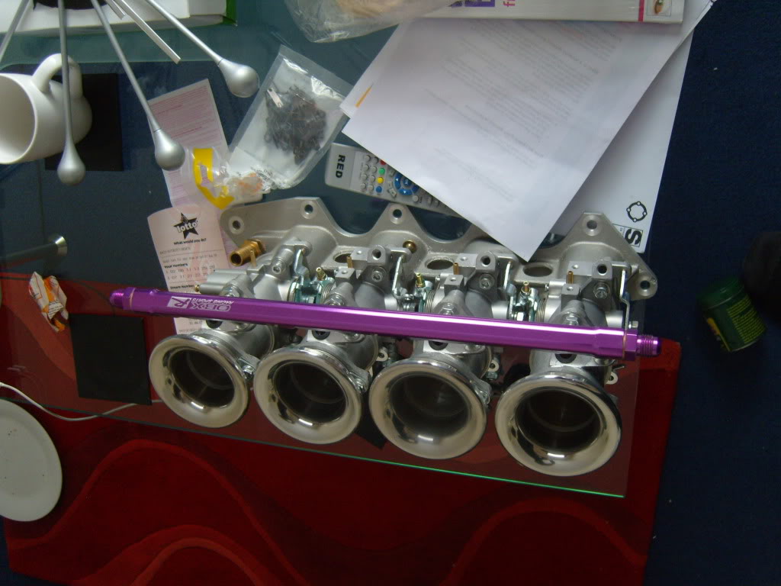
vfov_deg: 40.7
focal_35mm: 35
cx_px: 390
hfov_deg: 52.6
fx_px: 790
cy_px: 293
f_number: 2.8
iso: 183
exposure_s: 1/30
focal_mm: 7.4
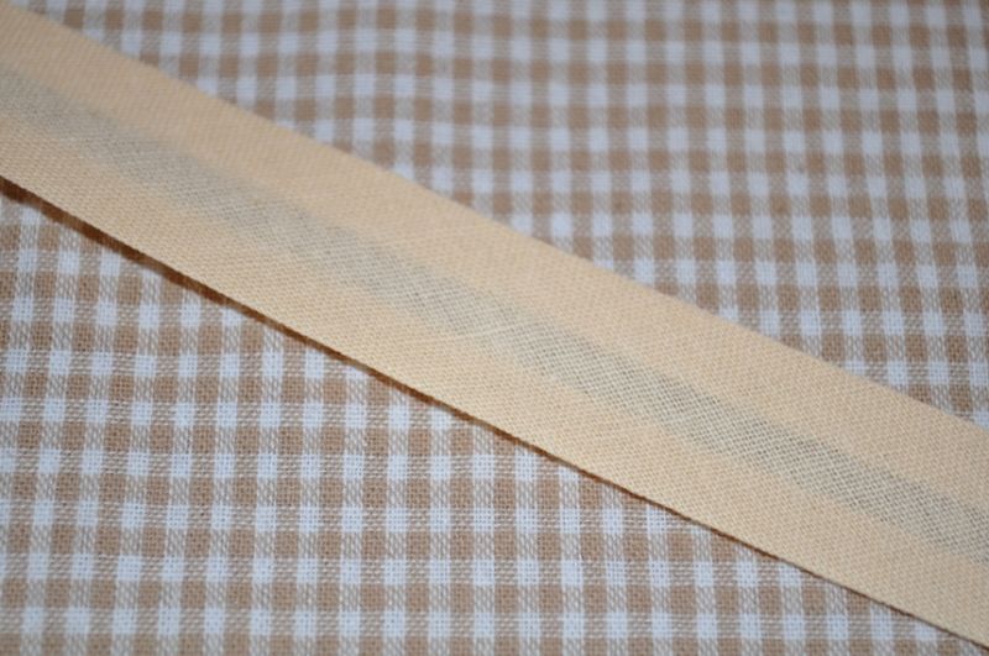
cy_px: 328
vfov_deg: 20.6
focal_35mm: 66
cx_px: 494
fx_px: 1811
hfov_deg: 30.6
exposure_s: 1/60
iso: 200
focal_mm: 44
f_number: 5.3
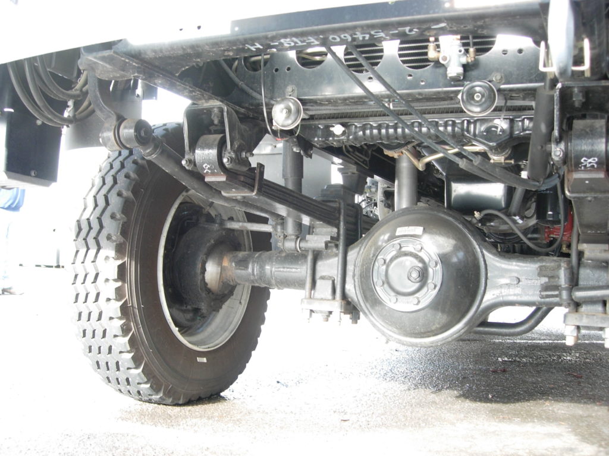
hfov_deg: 49.0
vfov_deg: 37.7
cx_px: 304
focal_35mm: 38
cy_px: 228
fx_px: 669
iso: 79
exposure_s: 1/40.3
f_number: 2.8
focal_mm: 7.8
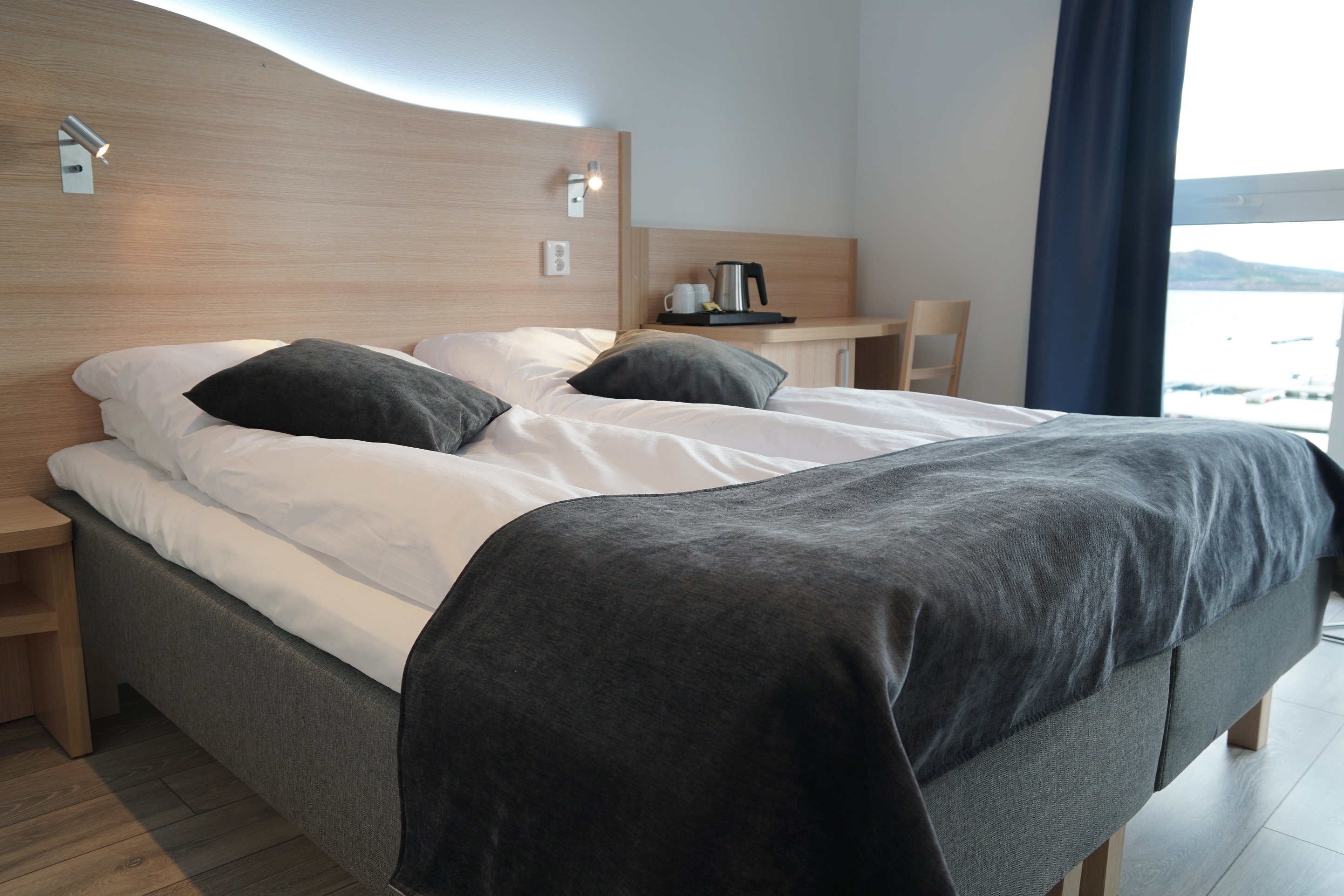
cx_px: 665
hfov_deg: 68.3
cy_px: 452
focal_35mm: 27
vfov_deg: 48.7
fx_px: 990
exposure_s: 1/40
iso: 125
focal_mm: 17
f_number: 4
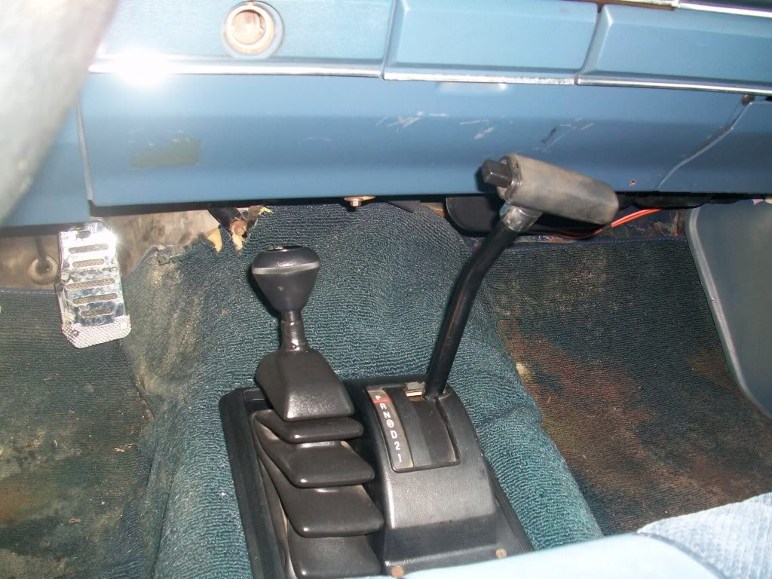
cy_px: 290
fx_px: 758
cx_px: 386
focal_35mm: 34
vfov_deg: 41.8
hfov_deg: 54.0
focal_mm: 5.7
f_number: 2.8
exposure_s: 1/60
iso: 120
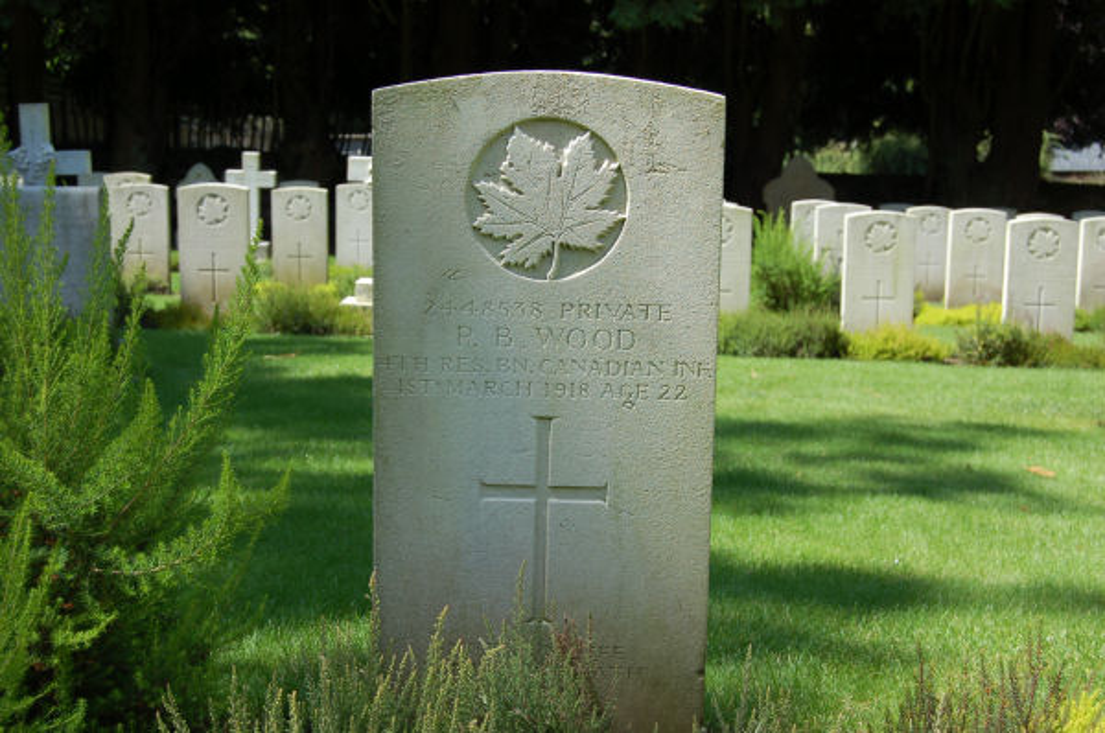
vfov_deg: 25.7
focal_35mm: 52
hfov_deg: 37.9
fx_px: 1609
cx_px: 552
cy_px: 366
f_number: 7.1
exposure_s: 1/200
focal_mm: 35
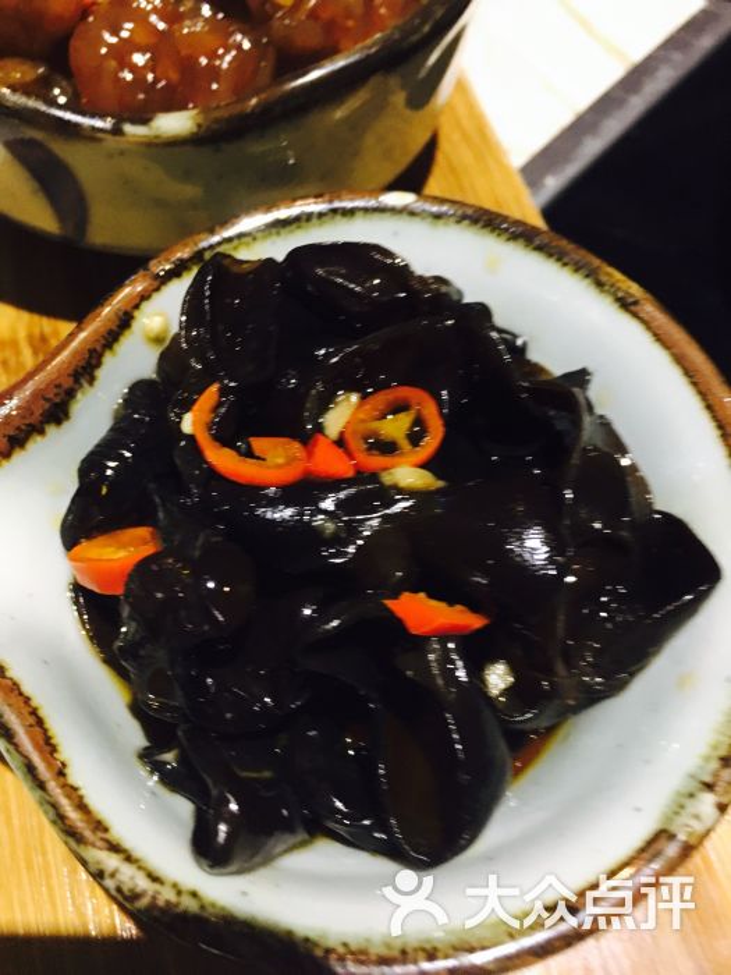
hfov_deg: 48.2
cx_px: 366
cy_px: 488
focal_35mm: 29
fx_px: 817
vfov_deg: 61.7
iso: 250
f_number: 2.2
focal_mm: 4.15
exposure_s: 1/17
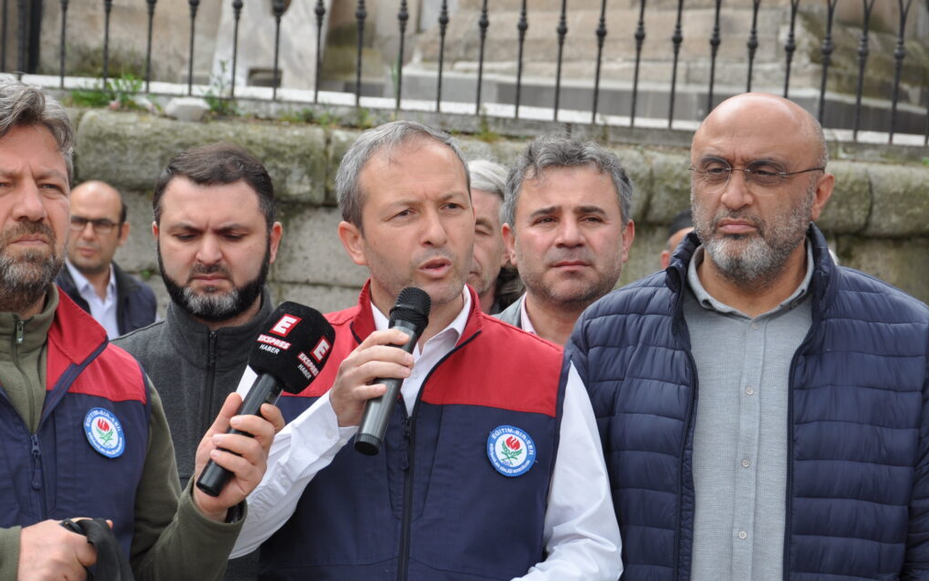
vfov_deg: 9.7
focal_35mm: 135
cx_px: 409
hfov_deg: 15.5
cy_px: 341
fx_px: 3418
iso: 200
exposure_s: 1/200
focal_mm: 70
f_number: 7.1
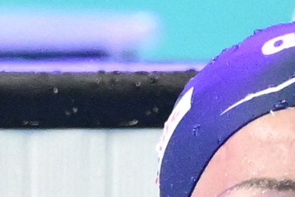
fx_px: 28311
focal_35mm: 3453
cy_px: 493
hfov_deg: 0.6
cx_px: 241
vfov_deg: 0.4
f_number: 4
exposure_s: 1/1250
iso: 3200
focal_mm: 600
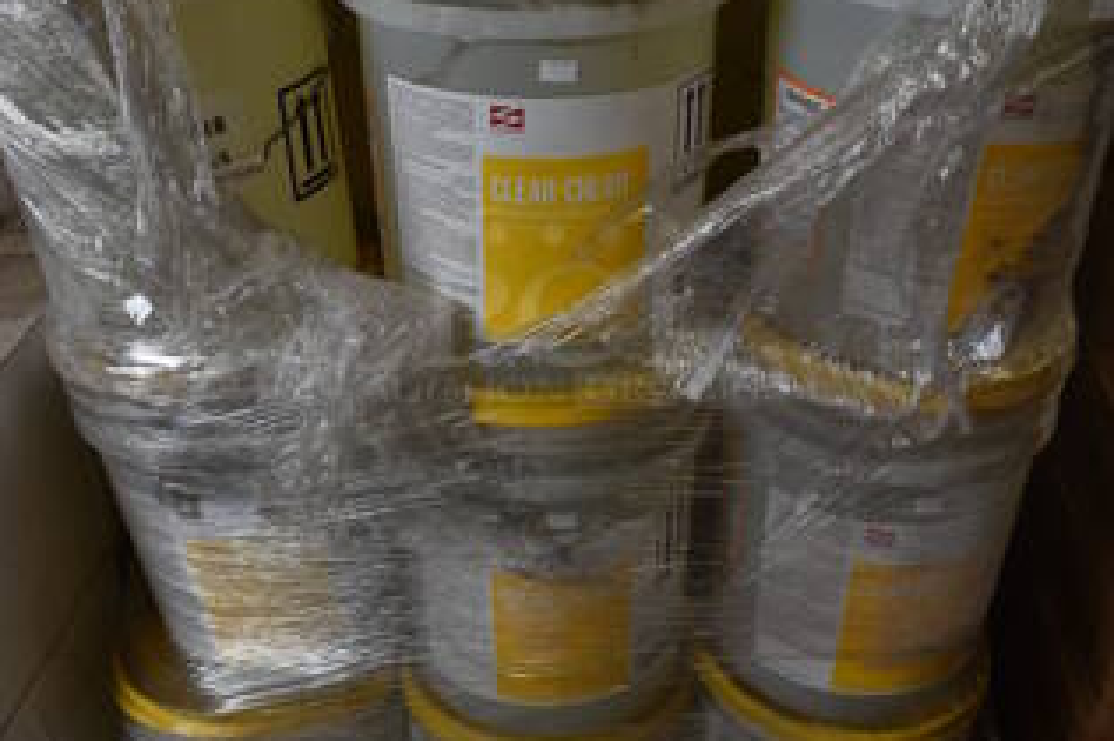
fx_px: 1267
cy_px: 312
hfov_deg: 47.4
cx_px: 553
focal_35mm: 41
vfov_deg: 32.5
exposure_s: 1/125
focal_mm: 18
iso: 250
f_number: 5.6
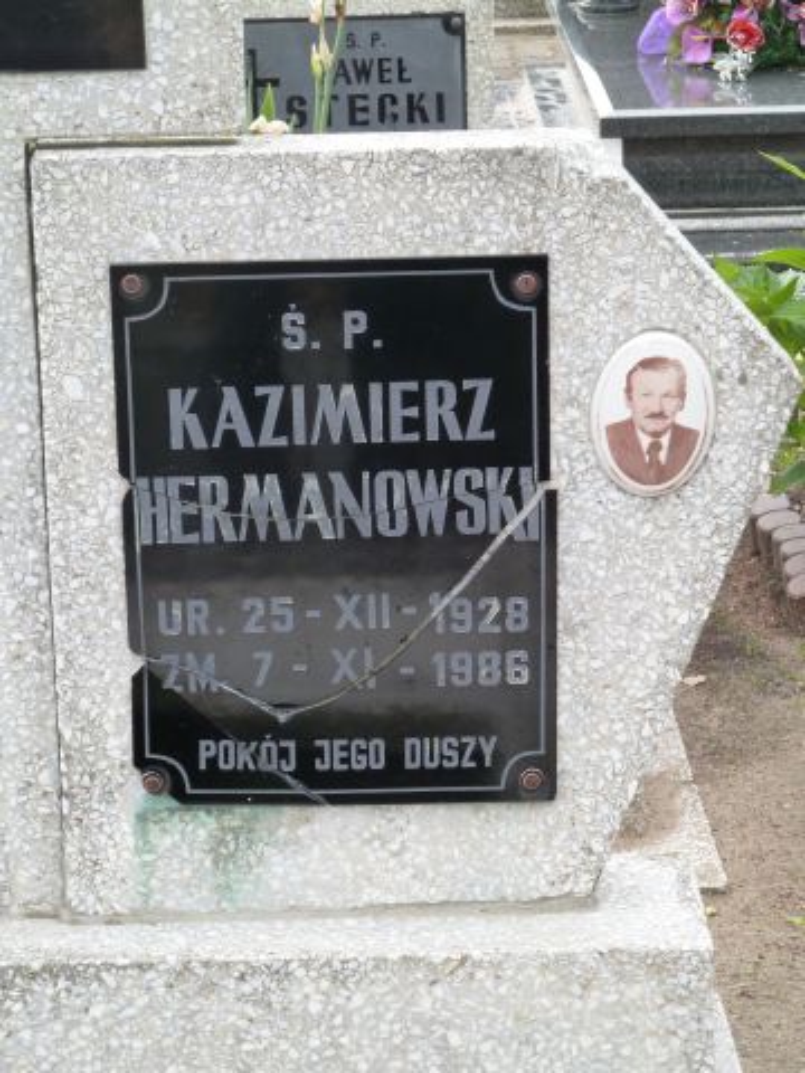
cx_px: 402
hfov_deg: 13.3
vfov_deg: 17.7
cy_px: 536
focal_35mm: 111
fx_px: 3442
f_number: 4.4
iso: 125
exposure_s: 1/40
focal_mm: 18.2
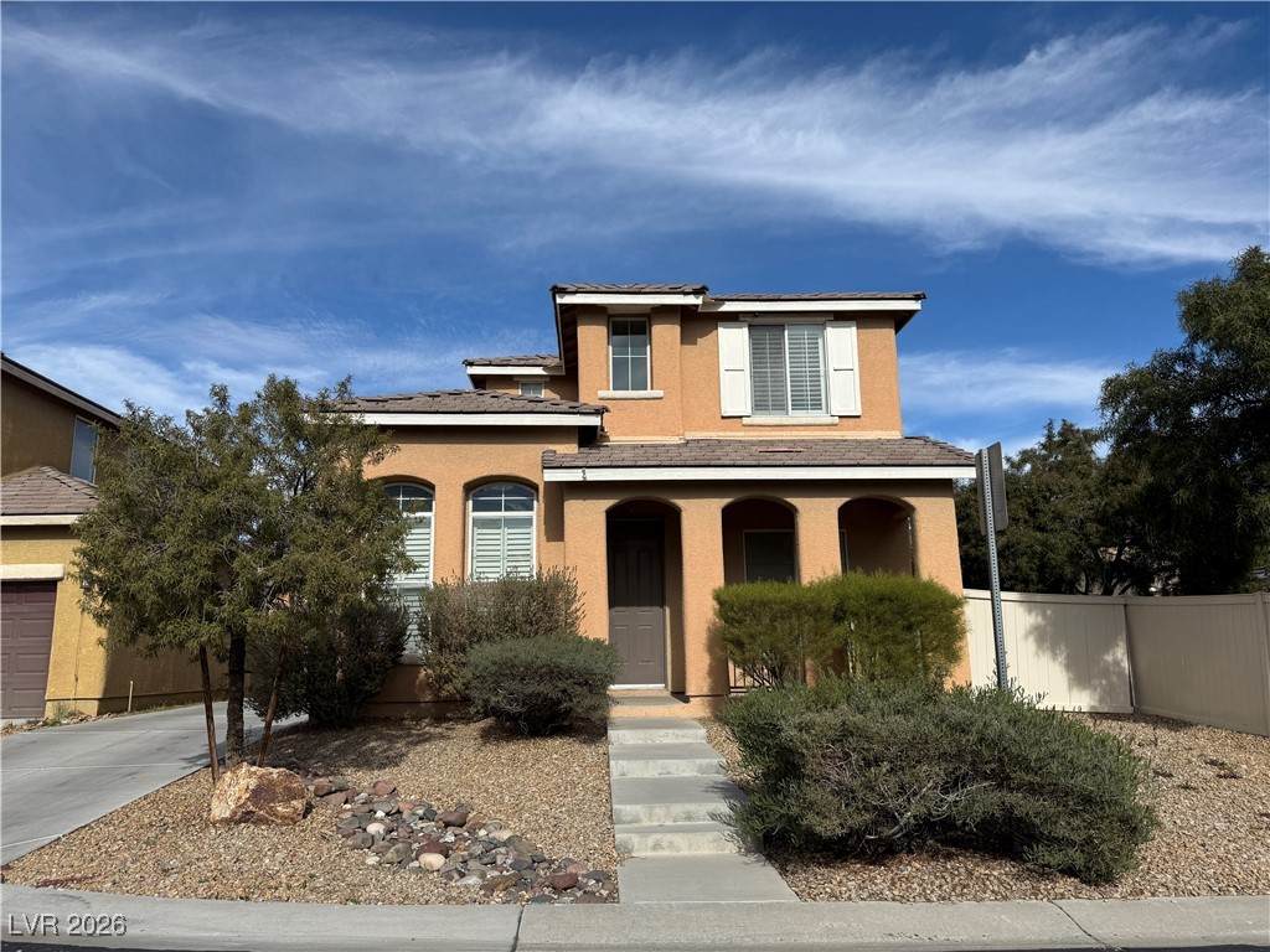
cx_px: 635
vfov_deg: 56.8
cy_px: 476
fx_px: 881
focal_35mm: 24
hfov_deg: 71.6
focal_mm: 6.76
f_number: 1.78
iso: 80
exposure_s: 1/5714
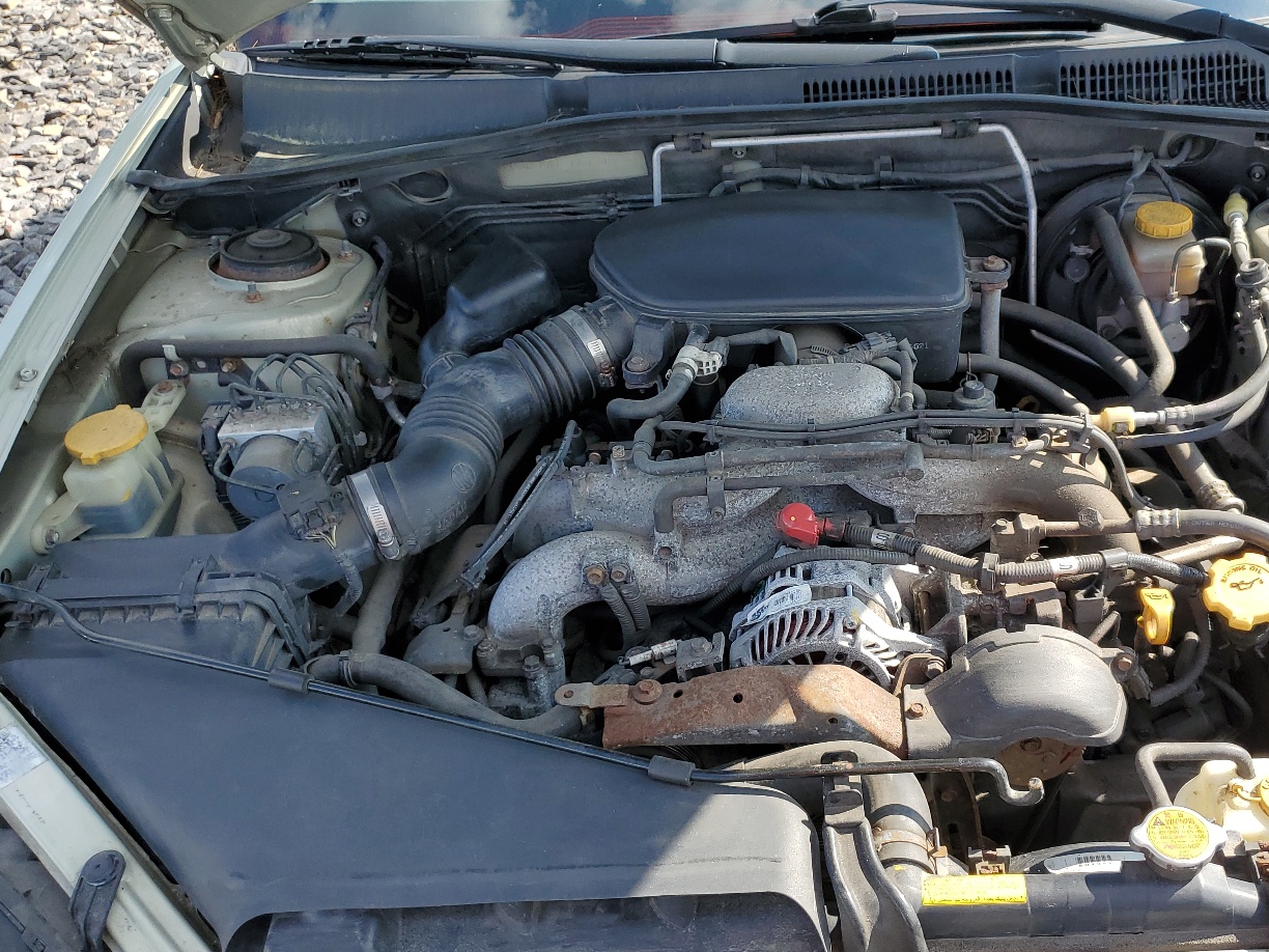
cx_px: 771
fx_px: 1246
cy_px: 440
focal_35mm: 34
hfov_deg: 53.5
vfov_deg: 41.8
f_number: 1.5
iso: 50
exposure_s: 1/909
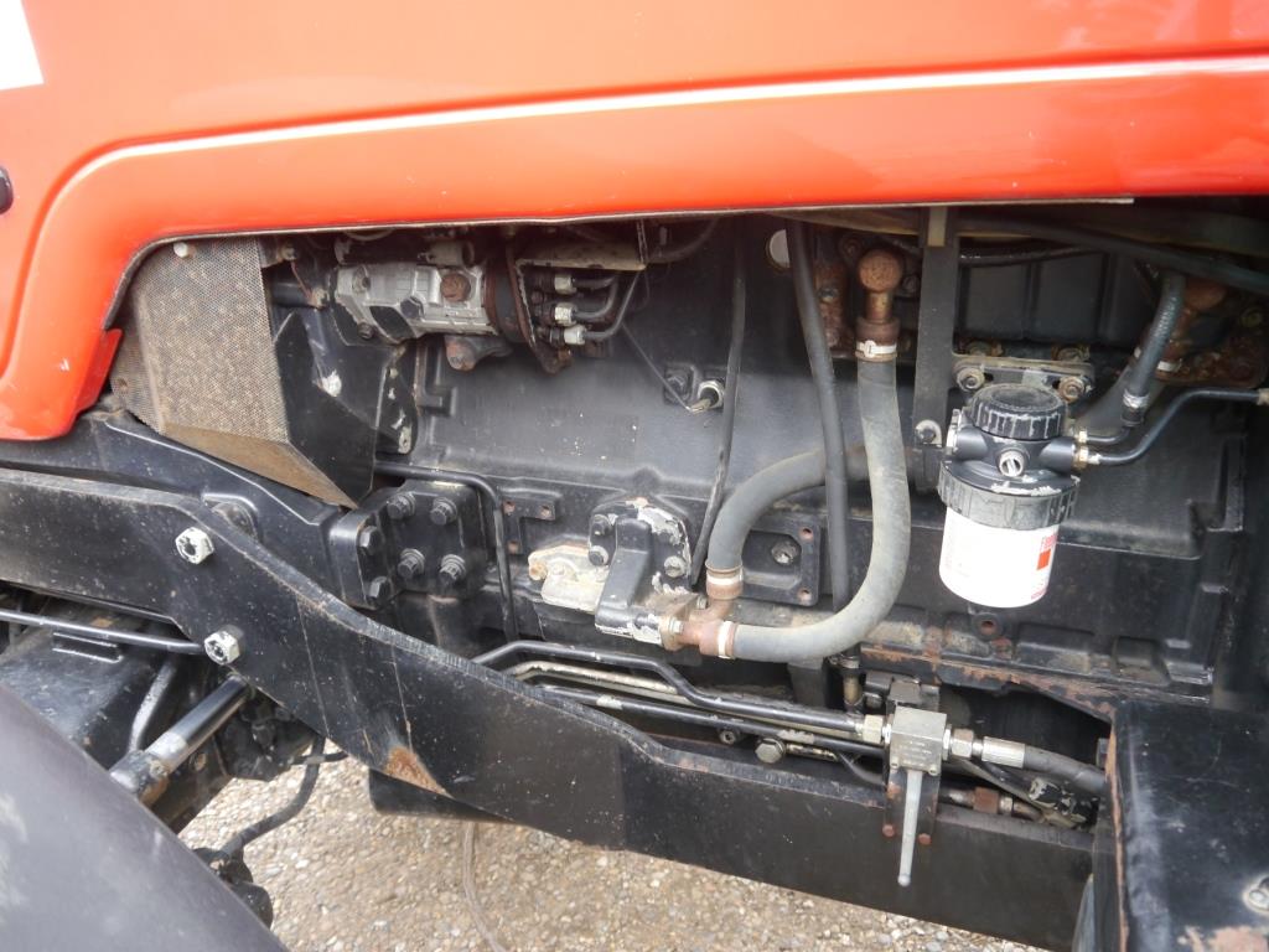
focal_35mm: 28
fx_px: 1026
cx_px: 634
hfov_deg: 63.4
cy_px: 476
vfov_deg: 49.7
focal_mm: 14
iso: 640
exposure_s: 1/60
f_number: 3.5
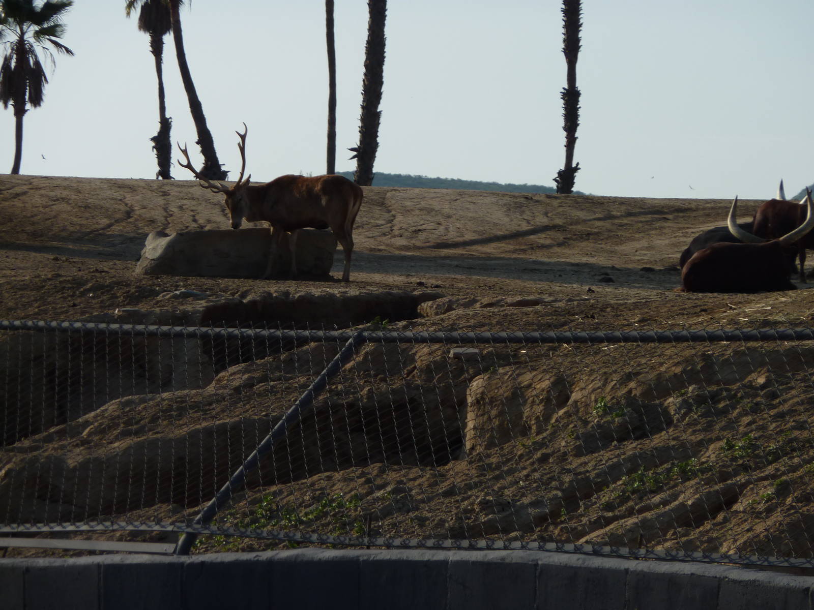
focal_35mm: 210
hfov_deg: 9.4
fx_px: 4938
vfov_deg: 7.1
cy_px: 305
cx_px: 407
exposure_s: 1/500
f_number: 5.6
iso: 80
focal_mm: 34.4
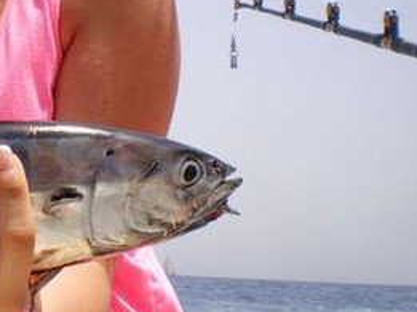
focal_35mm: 87
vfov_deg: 16.8
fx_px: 1047
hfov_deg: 21.8
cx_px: 5
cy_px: 64
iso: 50
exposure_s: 1/500
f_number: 4.6
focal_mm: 6.3
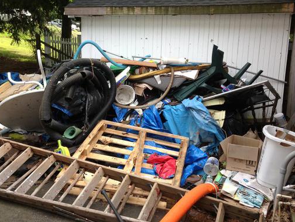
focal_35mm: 36
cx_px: 156
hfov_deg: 51.3
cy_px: 103
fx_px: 307
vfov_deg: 39.7
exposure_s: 1/257
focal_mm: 4.13
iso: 50
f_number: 2.4
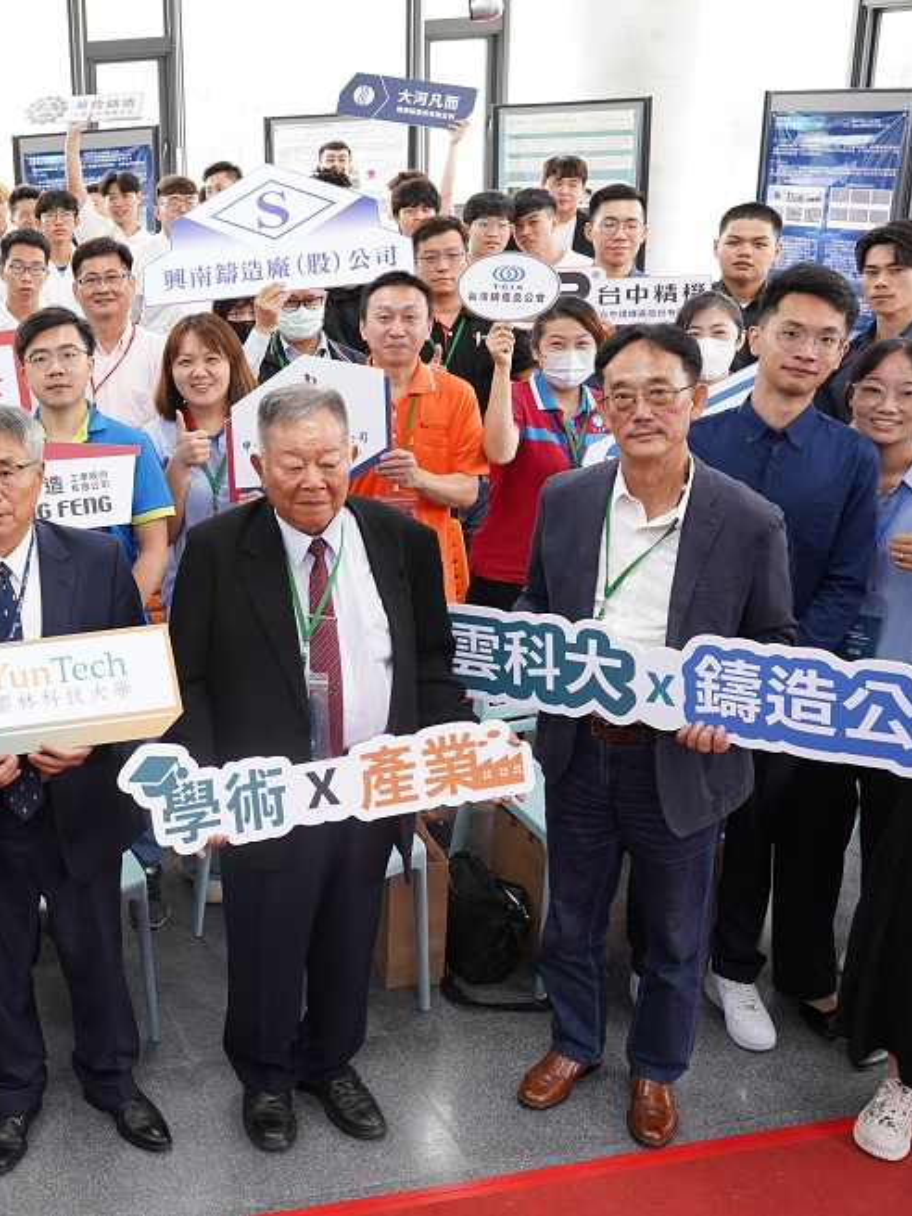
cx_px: -9
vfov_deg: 45.8
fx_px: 1440
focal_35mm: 41
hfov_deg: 32.2
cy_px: 601
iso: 1250
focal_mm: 28
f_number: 5.6
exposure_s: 1/80
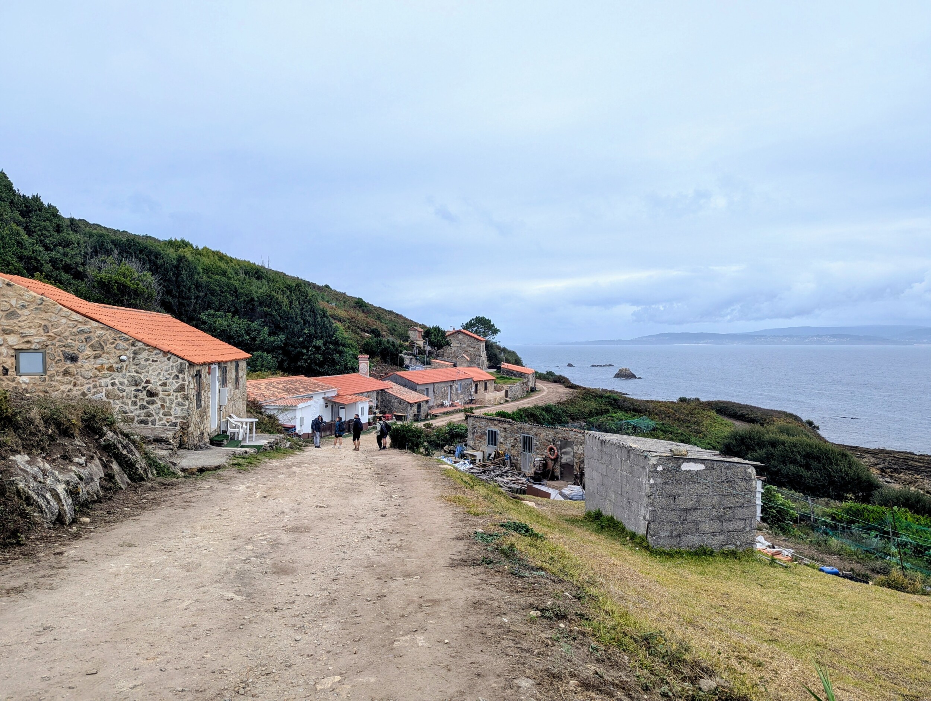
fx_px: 646
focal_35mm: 24
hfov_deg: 71.5
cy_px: 350
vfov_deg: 56.9
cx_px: 466
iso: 49
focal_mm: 6.81
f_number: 1.85
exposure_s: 1/1572
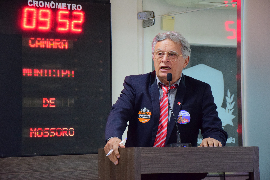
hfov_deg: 16.1
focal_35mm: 128
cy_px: 90
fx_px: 956
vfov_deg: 10.8
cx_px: 135
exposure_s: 1/80
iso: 2000
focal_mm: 85
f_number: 5.6
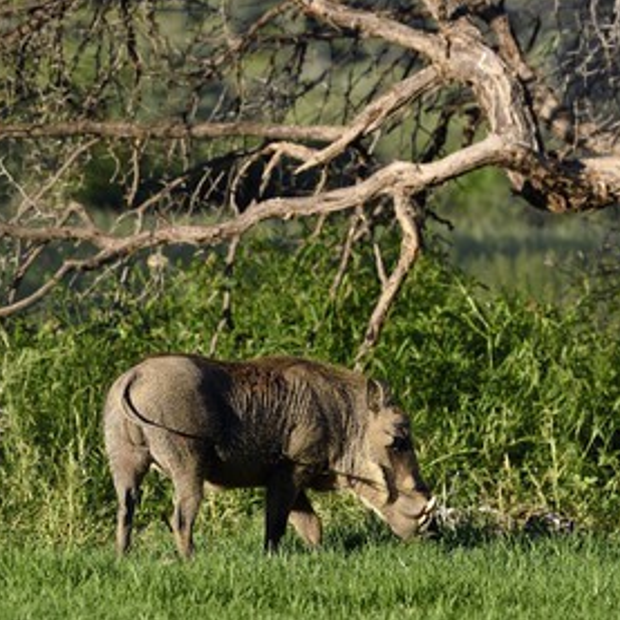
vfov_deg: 6.8
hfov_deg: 6.8
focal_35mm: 257
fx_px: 5208
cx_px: 404
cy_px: 311
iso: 200
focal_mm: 200
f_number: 8
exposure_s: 1/320
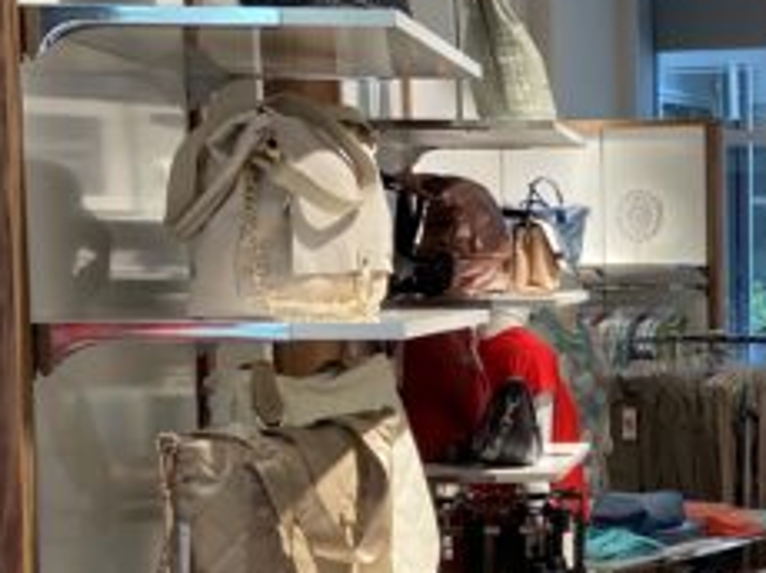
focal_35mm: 87
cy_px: 430
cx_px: 976
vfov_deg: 16.9
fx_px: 1923
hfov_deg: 20.7
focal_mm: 4.25
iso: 80
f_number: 1.8
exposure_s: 1/100
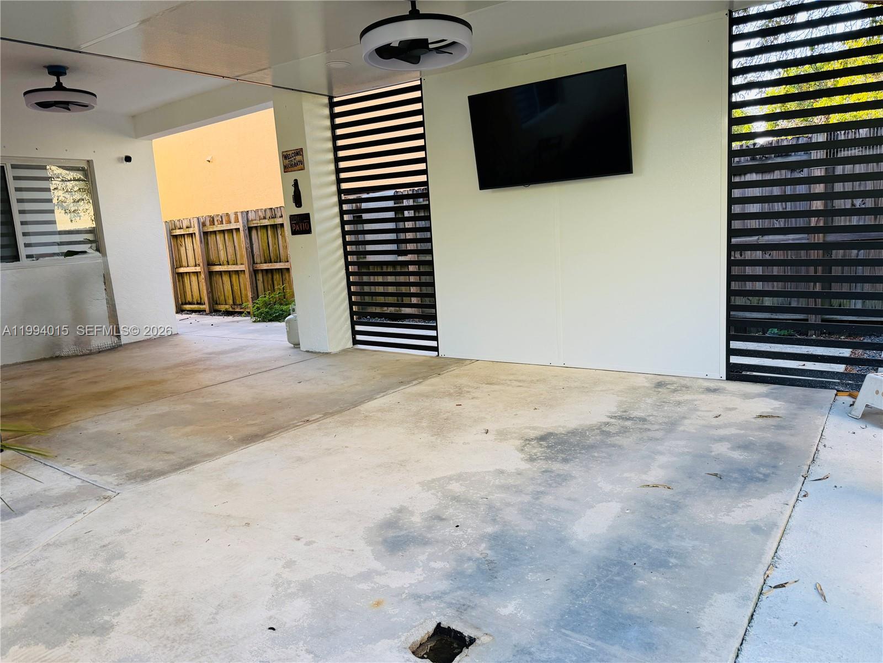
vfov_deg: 56.8
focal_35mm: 24
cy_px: 332
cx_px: 442
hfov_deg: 71.6
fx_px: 612
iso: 100
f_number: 1.78
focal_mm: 6.76
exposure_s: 1/339
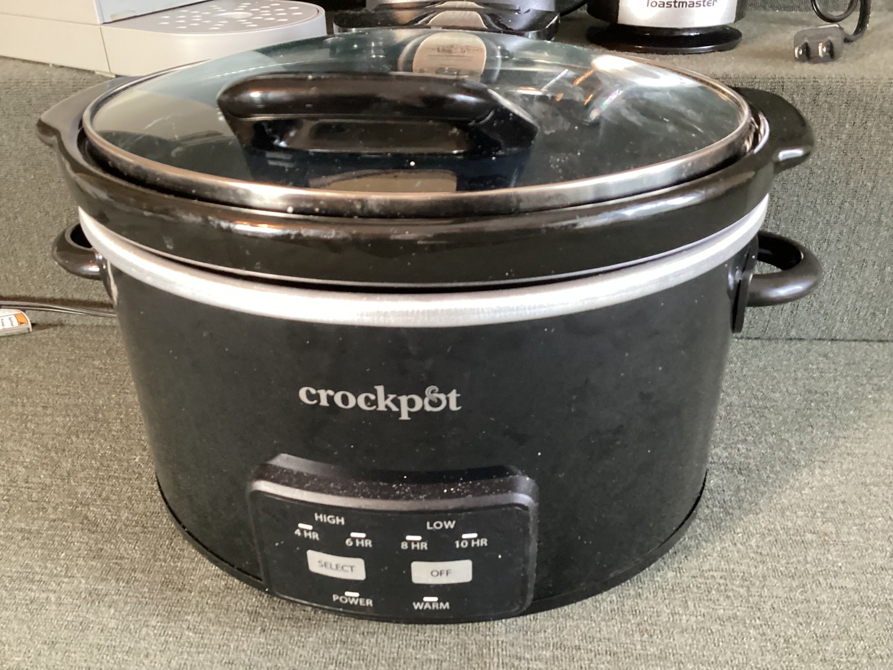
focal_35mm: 31
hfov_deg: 58.3
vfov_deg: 45.4
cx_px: 446
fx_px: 800
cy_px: 335
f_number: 2.4
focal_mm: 3.3
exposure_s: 1/30
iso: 500
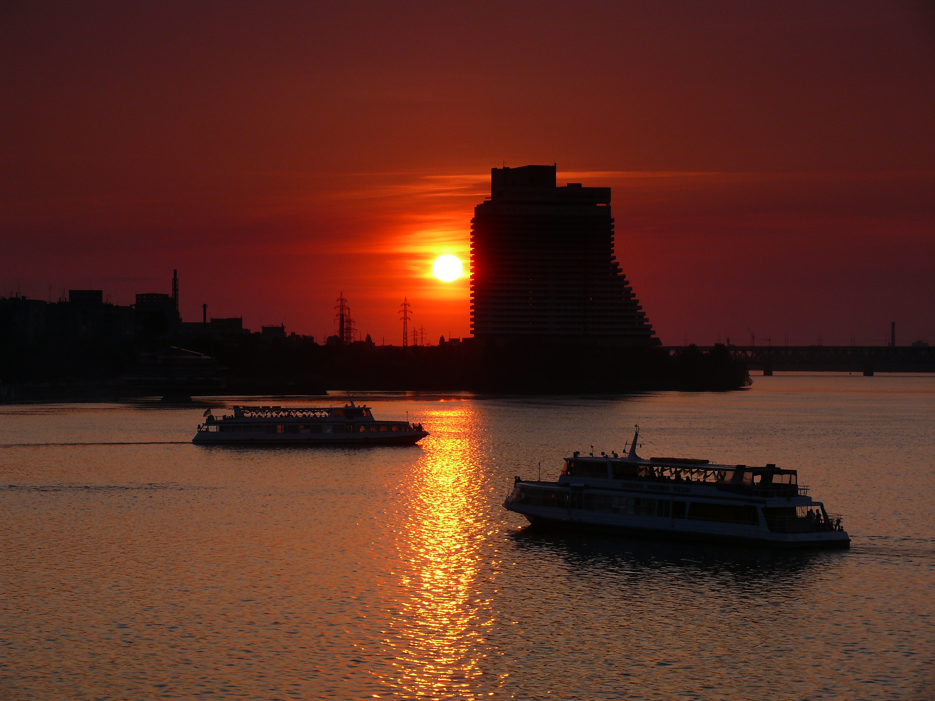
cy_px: 350
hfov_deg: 17.7
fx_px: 2998
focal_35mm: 111
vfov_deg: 13.3
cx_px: 468
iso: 100
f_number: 5.6
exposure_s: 1/100
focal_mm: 23.5
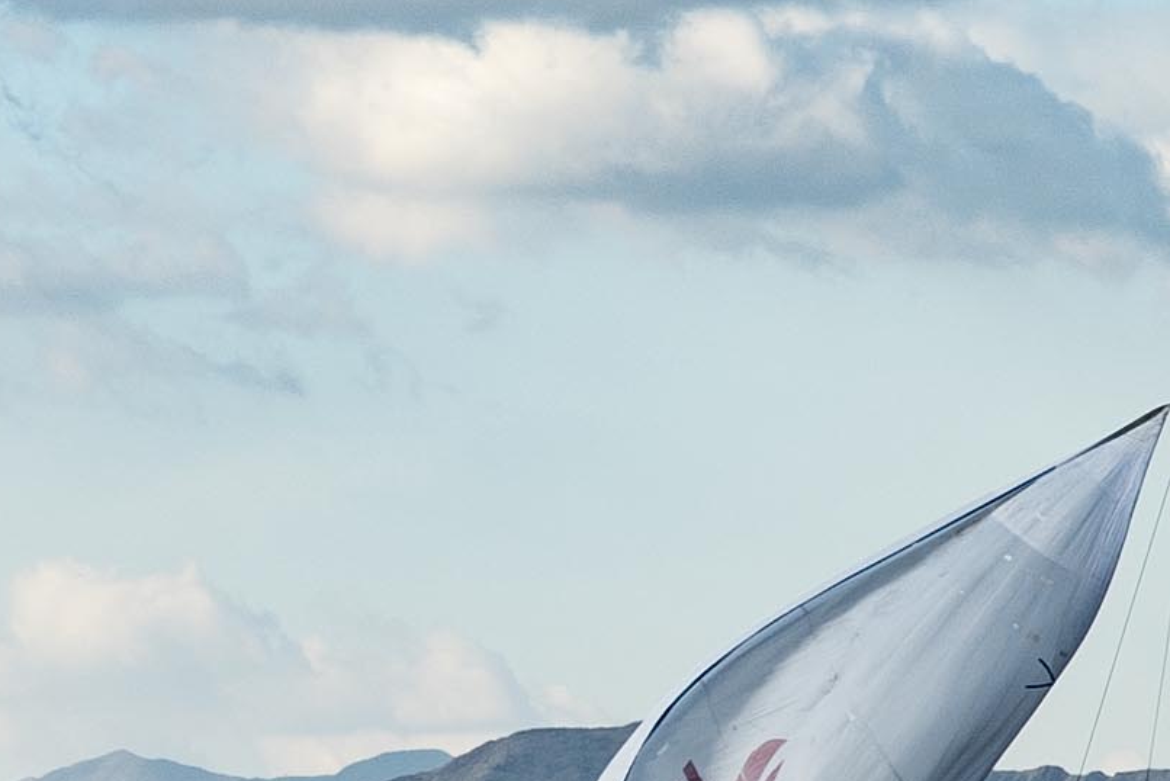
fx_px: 17523
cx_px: 462
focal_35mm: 539
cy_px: 643
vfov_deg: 2.6
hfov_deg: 3.8
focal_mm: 105
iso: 160
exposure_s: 1/500
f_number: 5.6
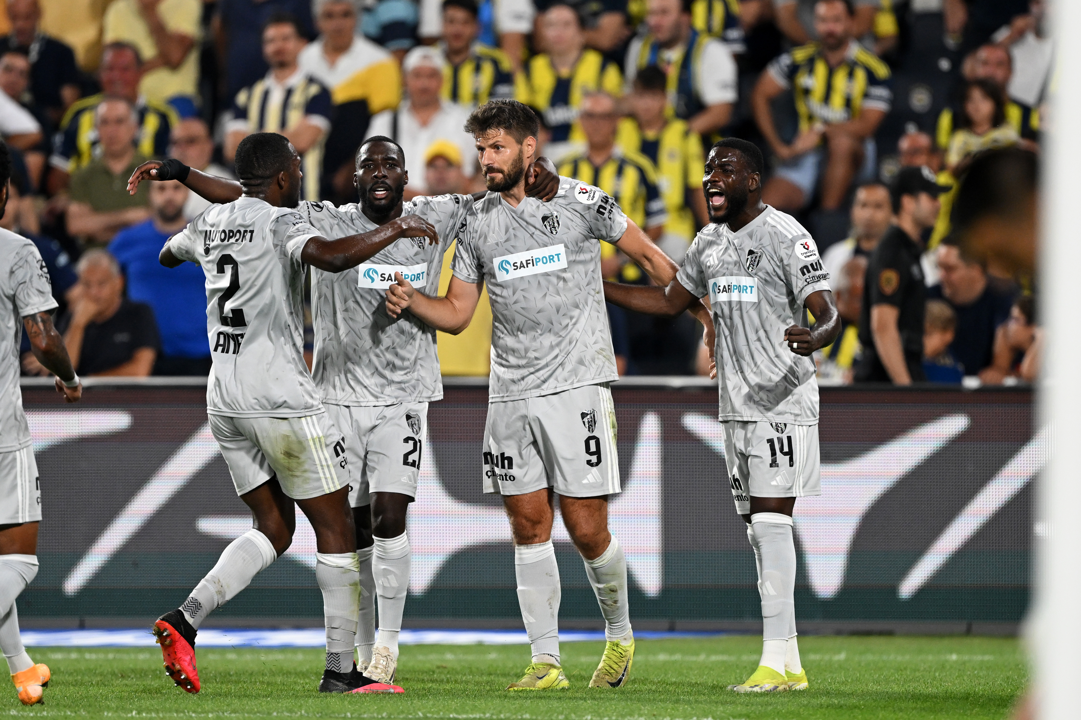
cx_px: 540
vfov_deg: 2.3
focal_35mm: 600
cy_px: 360
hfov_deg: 3.4
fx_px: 18011
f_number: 2.8
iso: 2000
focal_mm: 400
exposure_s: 1/1600
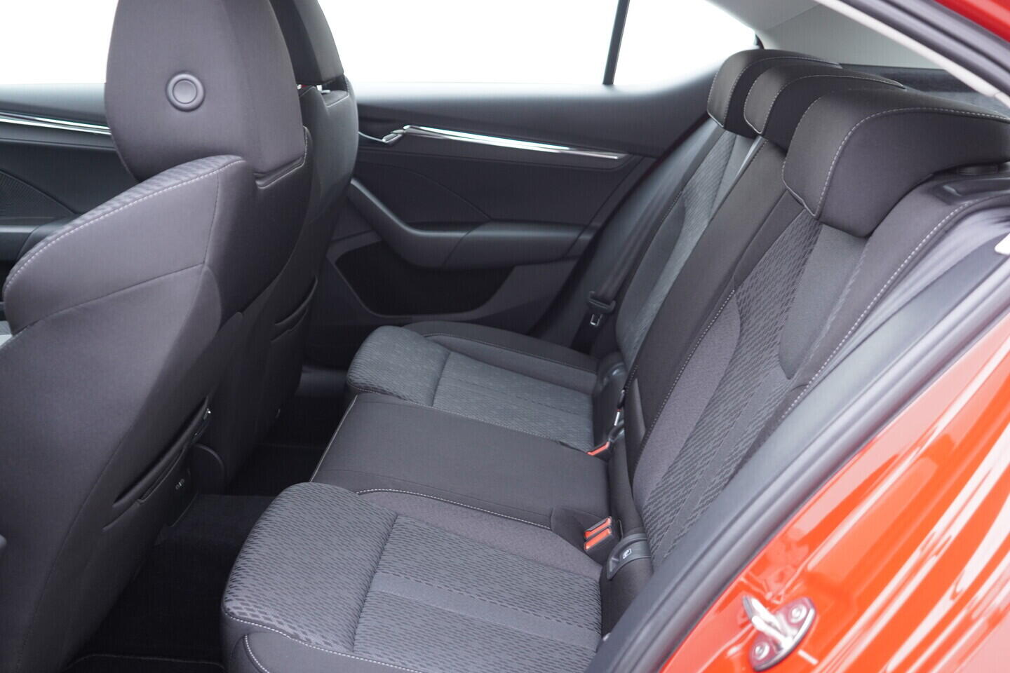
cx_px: 505
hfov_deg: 53.1
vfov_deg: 36.9
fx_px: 1010
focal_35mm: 36
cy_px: 336
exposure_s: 1/40
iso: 500
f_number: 2.8
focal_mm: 24
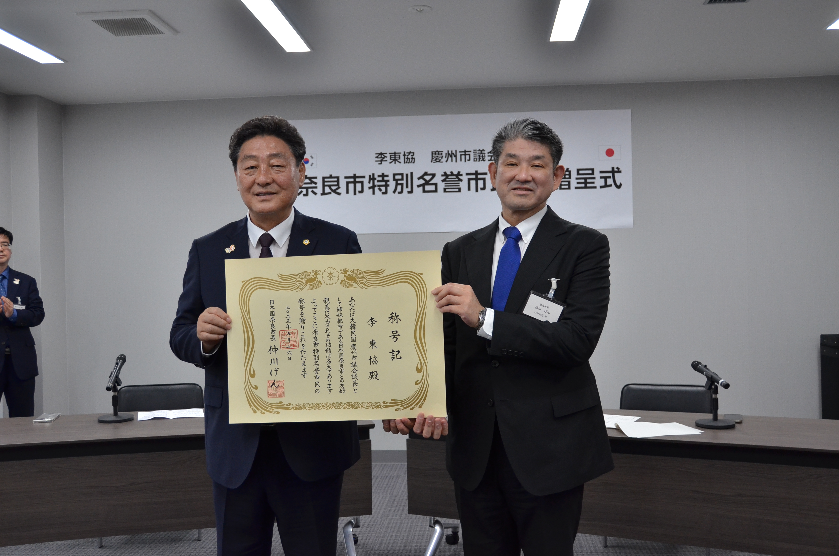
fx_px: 767
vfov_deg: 39.8
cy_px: 278
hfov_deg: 57.3
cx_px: 420
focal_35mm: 33
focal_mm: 22
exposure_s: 1/200
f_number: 3.8
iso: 720
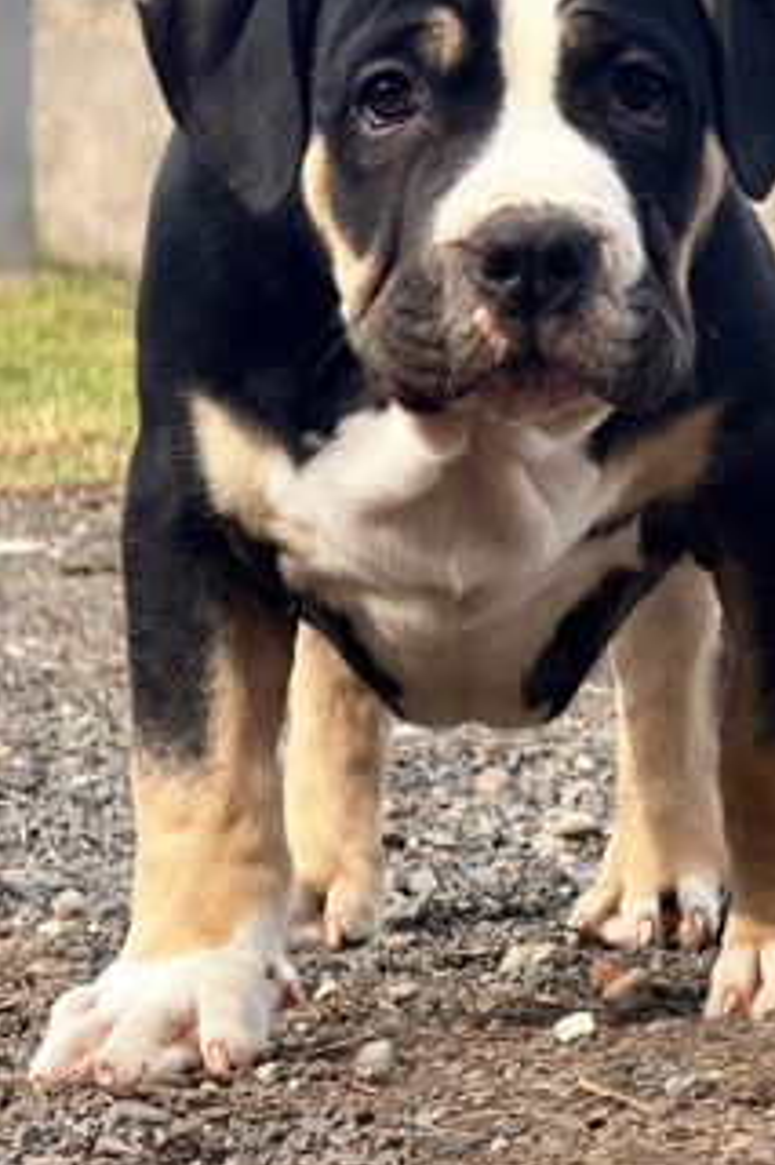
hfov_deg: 10.5
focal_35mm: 130
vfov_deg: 15.8
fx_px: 4202
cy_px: 484
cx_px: 542
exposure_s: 1/348
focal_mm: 16.89
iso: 50
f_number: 2.8
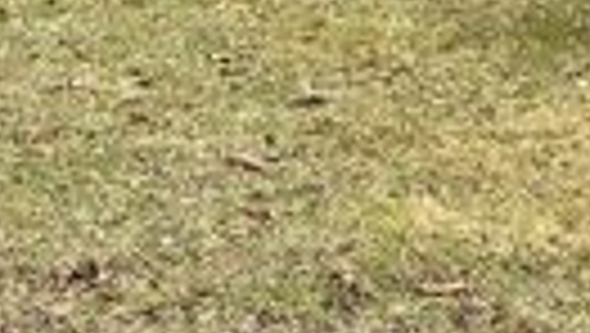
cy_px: -488
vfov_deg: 10.4
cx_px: 288
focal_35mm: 100
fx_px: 1566
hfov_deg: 21.3
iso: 100
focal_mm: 6.86
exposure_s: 1/121
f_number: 1.78
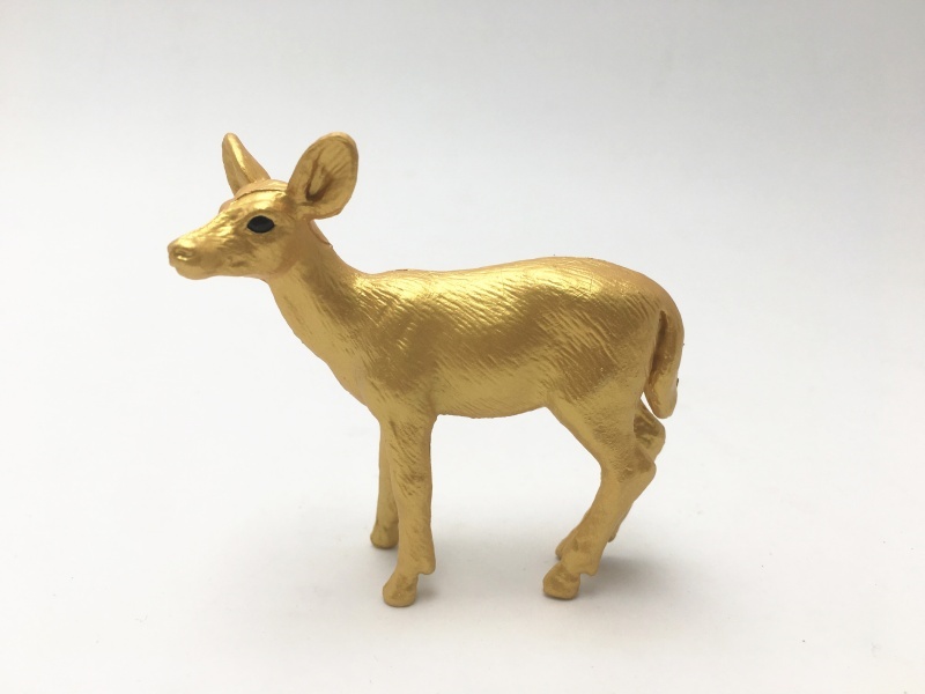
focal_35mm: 29
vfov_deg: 48.2
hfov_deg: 61.7
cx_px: 462
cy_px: 347
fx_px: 775
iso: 25
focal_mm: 4.15
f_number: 2.2
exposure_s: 1/204
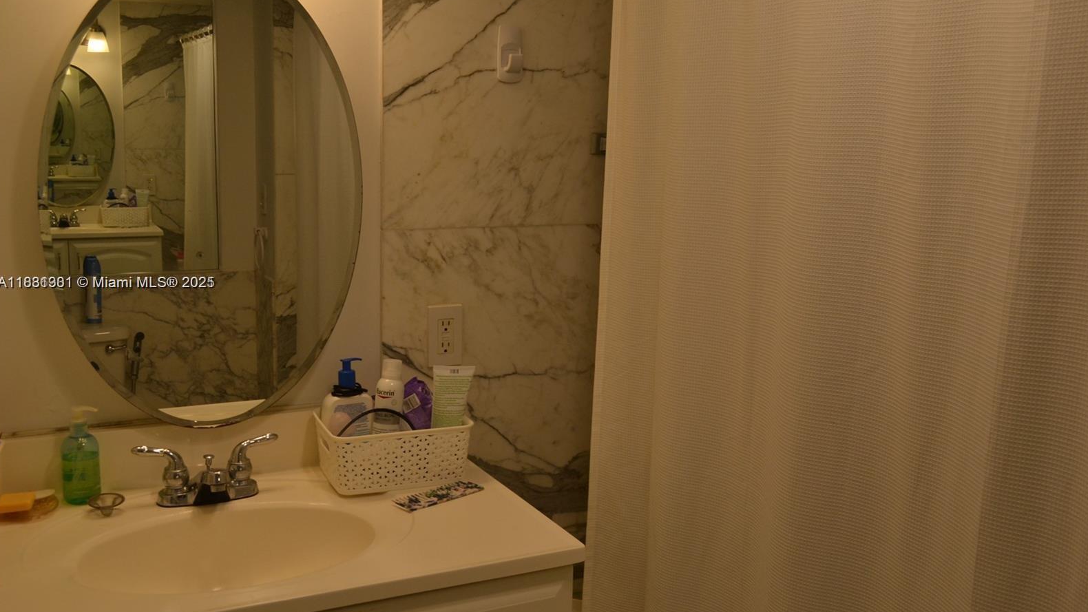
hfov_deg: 56.6
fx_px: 1010
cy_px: 284
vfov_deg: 33.7
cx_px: 545
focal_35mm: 35
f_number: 5.6
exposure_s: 1/125
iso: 320
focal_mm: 22
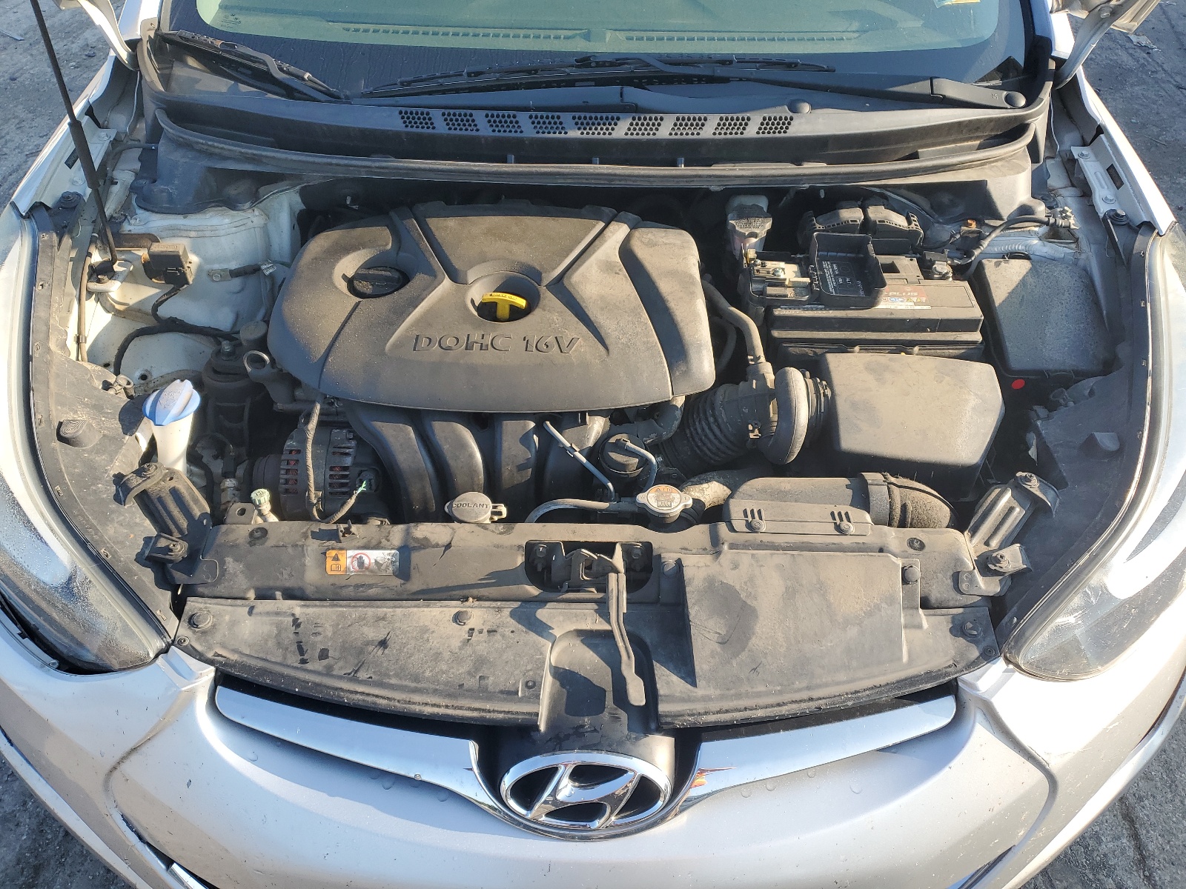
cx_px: 593
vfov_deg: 53.1
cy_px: 444
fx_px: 891
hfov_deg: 67.3
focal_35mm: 26
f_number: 1.5
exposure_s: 1/588
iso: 50
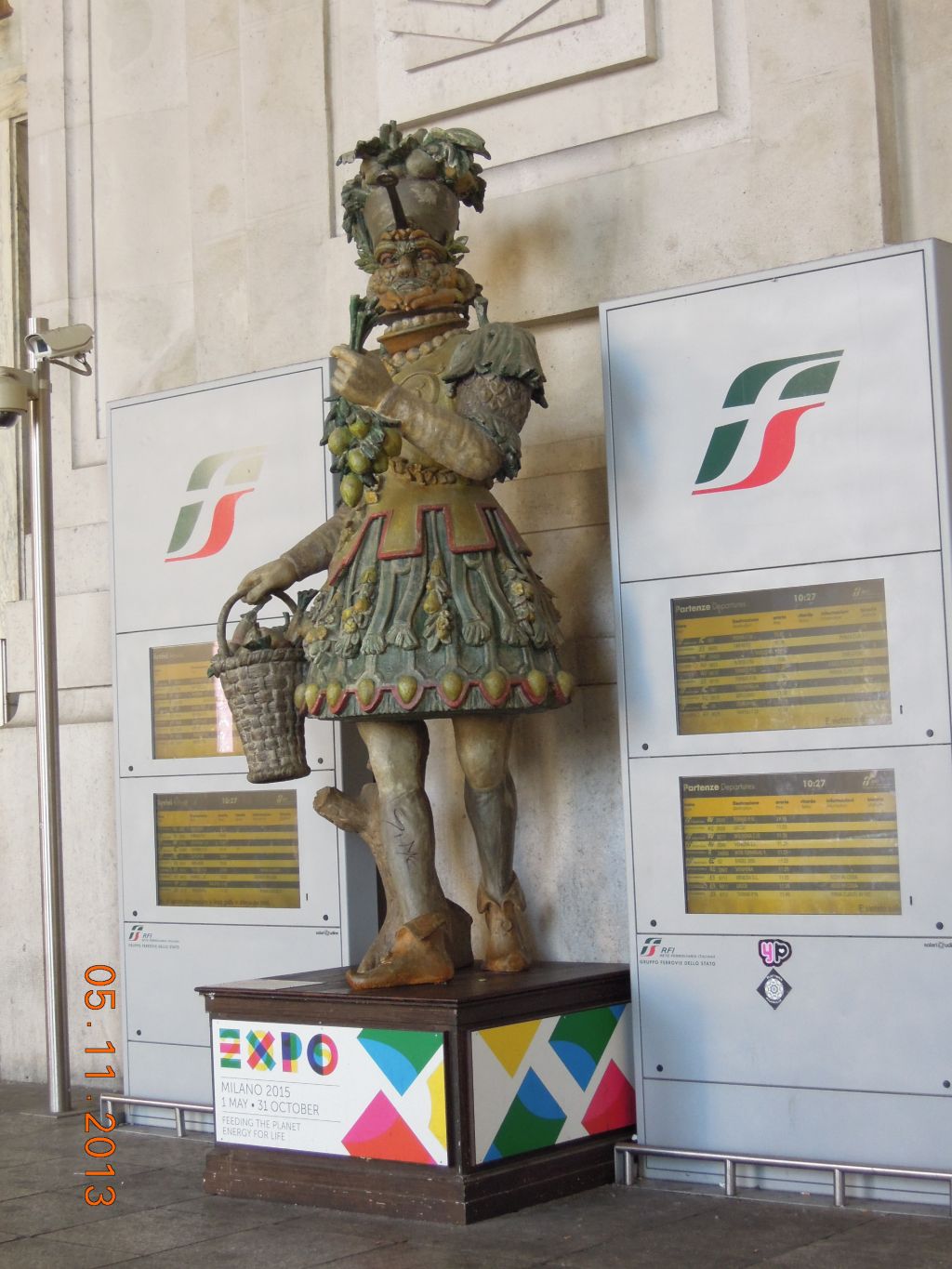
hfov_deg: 23.7
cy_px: 634
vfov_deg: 31.2
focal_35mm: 62
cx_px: 476
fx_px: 2273
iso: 320
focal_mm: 11.1
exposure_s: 1/60
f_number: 3.7
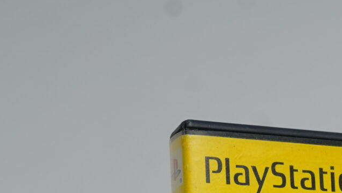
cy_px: 460
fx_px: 1342
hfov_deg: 14.1
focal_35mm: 148
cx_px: 409
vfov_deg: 7.7
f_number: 6.3
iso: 250
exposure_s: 1/40
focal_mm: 35
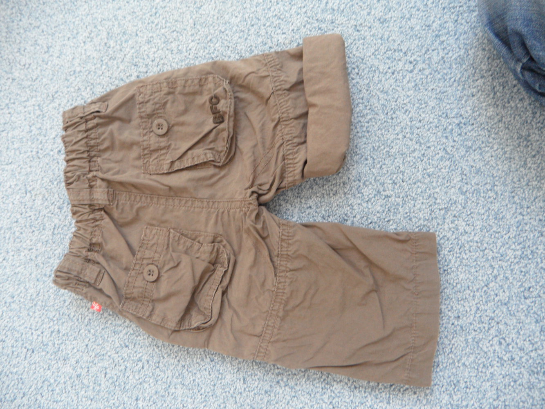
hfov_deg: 71.6
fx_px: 378
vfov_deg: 56.8
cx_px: 272
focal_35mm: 24
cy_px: 204
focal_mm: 4.1
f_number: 2.9
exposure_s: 1/30
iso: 120
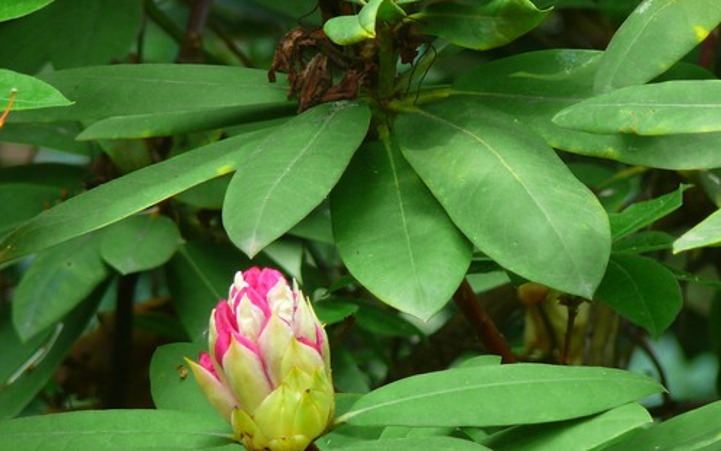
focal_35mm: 671
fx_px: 13189
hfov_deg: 3.1
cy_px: 332
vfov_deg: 2.0
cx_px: 236
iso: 200
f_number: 3.7
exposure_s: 1/30
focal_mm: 88.8
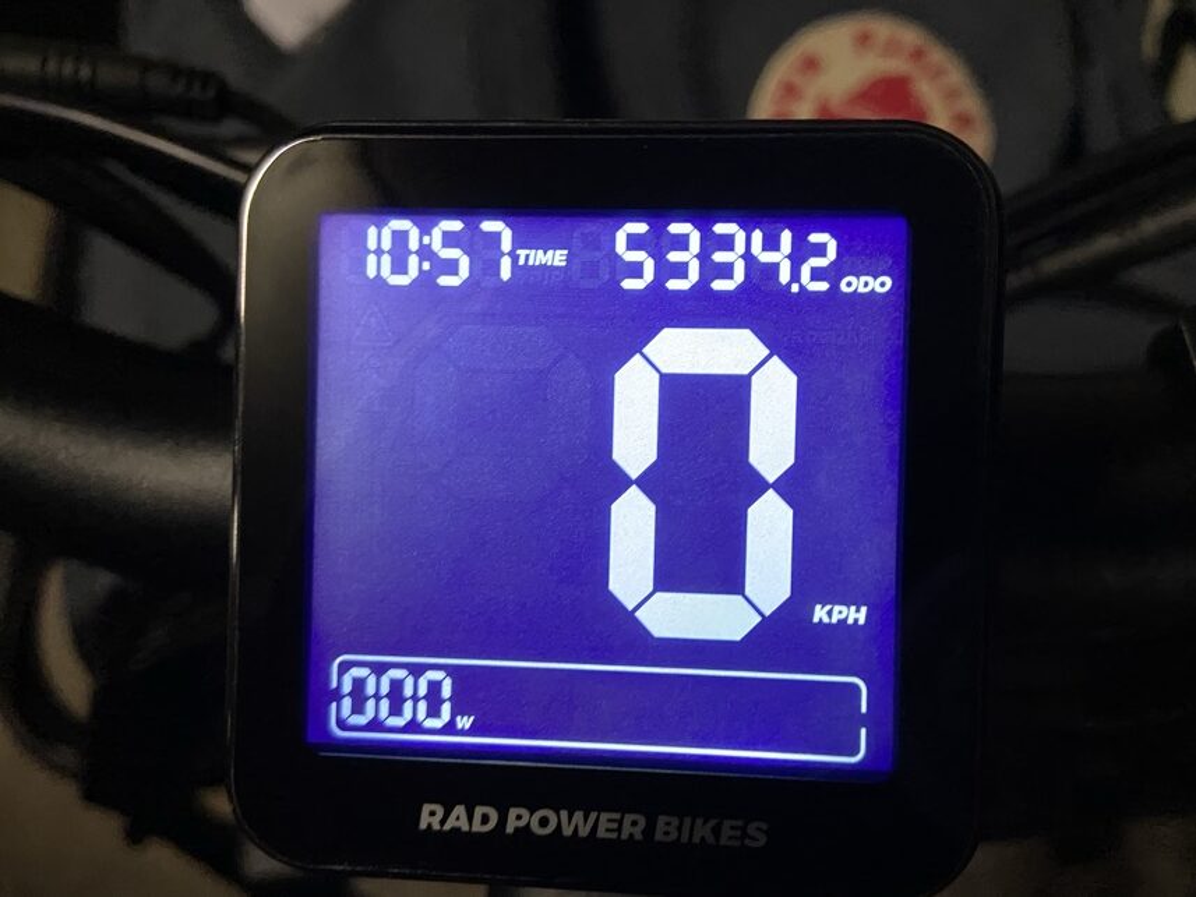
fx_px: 864
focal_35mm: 25
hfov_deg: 69.4
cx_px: 598
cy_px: 448
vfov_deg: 54.9
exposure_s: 1/29
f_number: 1.8
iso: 640
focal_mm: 4.25
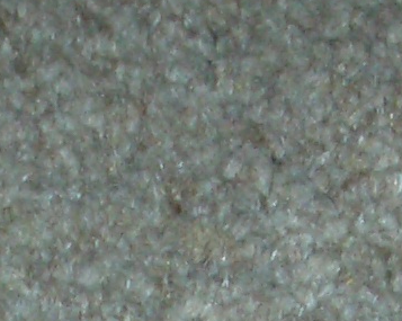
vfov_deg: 3.9
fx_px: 4648
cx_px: 592
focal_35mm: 391
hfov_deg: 4.9
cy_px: 868
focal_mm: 10.2
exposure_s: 1/60
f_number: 5.6
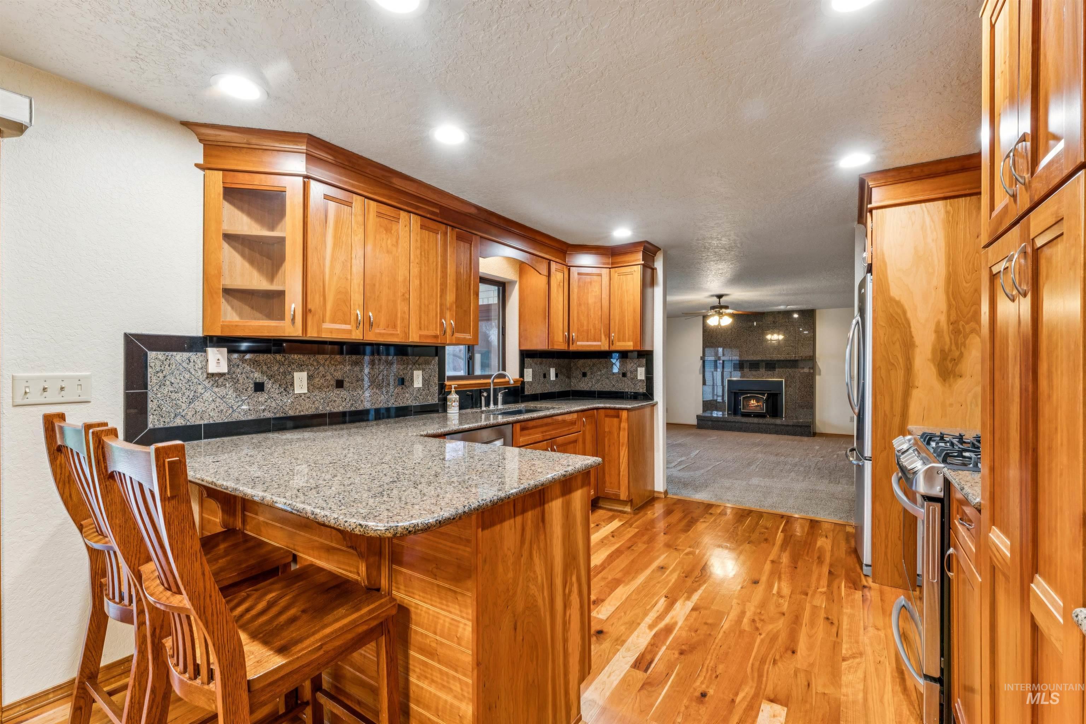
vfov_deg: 74.8
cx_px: 543
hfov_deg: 97.8
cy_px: 362
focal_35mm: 16
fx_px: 474
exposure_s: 1/1.67
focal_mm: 15.7
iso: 400
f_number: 13
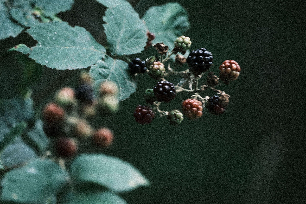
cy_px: 102
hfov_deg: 4.6
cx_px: 153
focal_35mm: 450
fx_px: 3825
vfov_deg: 3.1
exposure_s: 1/45
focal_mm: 300
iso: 640
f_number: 5.6
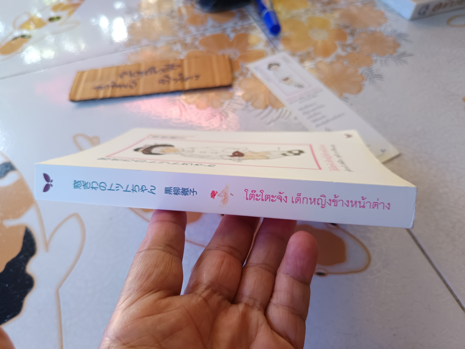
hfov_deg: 71.6
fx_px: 322
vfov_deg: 56.8
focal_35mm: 24
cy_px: 174
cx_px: 232
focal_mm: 5.31
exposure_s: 1/50
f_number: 1.7
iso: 173
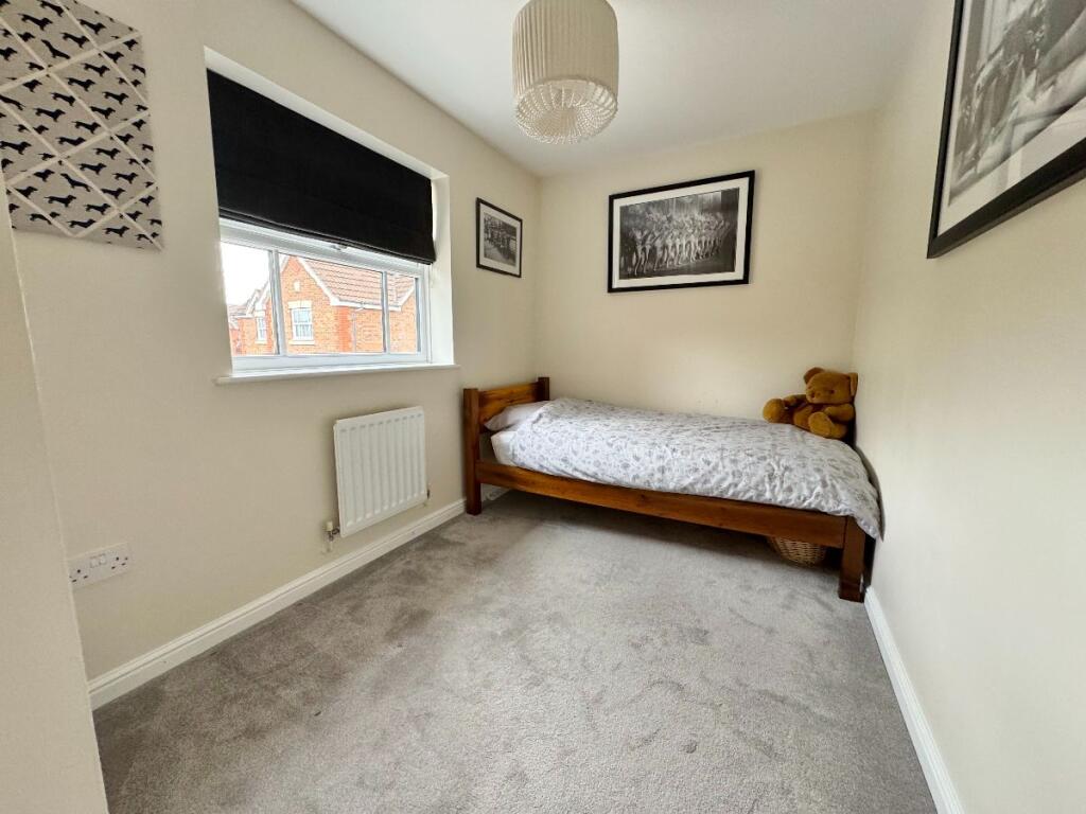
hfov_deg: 102.1
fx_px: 439
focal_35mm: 14
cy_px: 407
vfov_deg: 85.7
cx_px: 543
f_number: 2.2
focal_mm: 2.22
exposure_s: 1/99
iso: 250
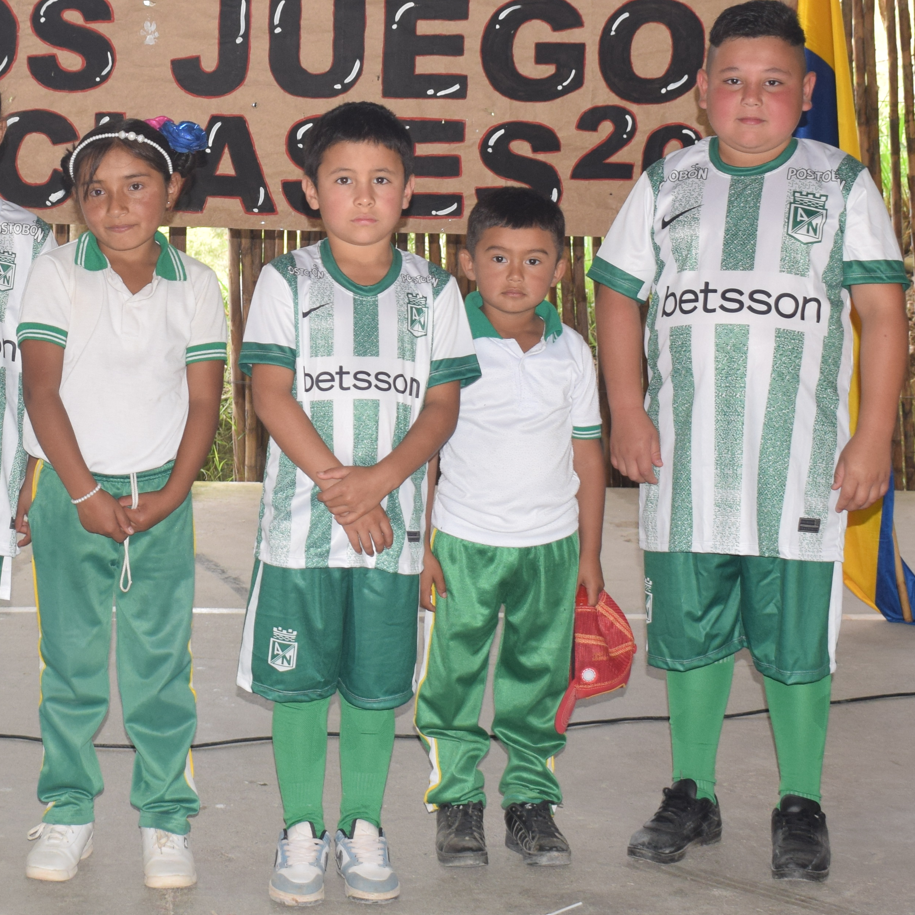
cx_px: 217
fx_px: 2483
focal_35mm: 83
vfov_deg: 20.8
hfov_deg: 20.7
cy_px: 344
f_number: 5.6
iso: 400
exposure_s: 1/125
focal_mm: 27
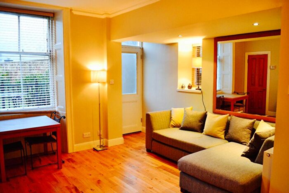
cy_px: 96
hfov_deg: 67.4
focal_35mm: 27
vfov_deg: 47.9
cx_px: 144
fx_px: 217
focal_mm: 18
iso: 800
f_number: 3.5
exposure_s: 1/50
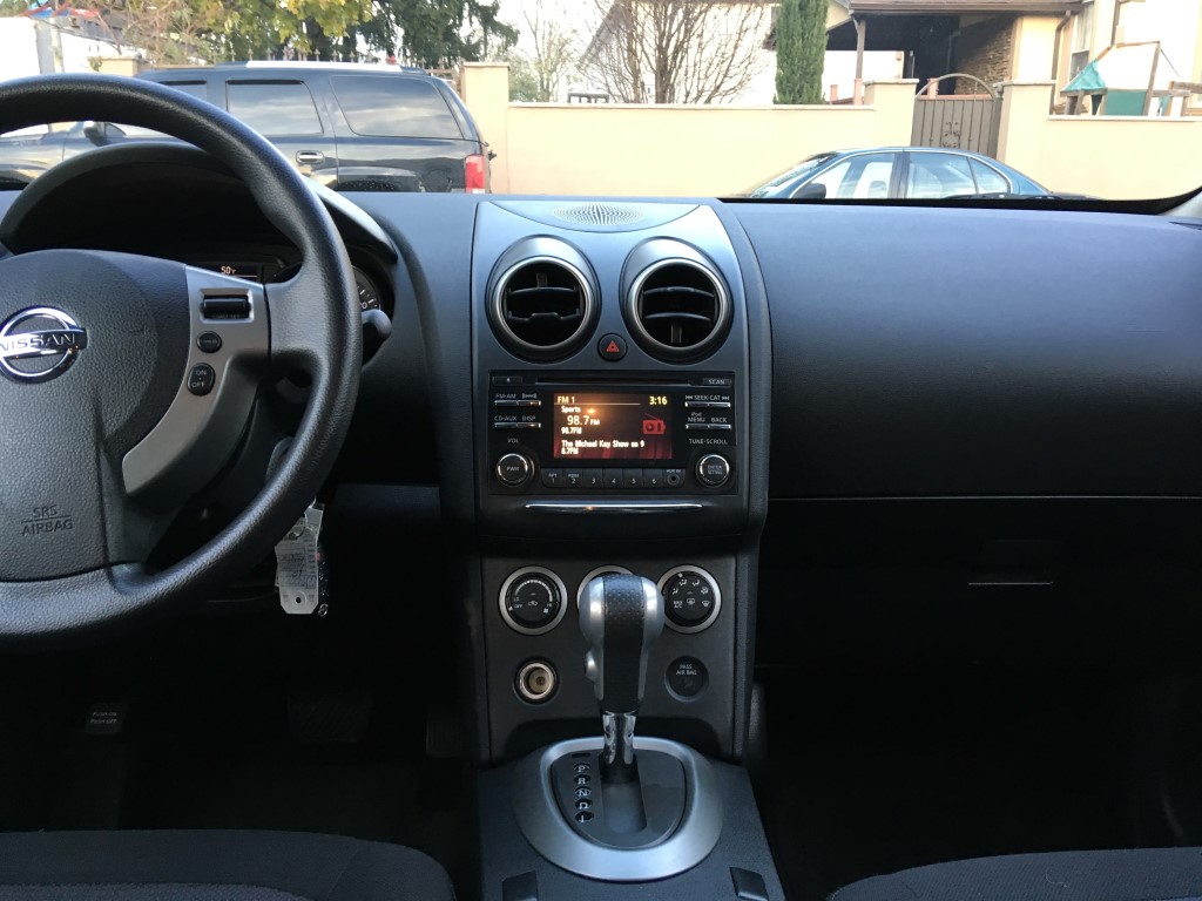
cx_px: 601
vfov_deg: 48.2
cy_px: 450
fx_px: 1007
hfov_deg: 61.7
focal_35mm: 29
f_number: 2.2
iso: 80
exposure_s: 1/30
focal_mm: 4.15
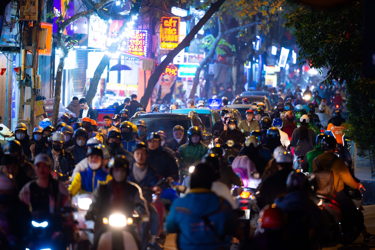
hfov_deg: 10.3
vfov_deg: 6.9
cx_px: 188
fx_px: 2083
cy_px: 125
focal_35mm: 200
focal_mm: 200
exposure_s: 1/320
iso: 4000
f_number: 2.8
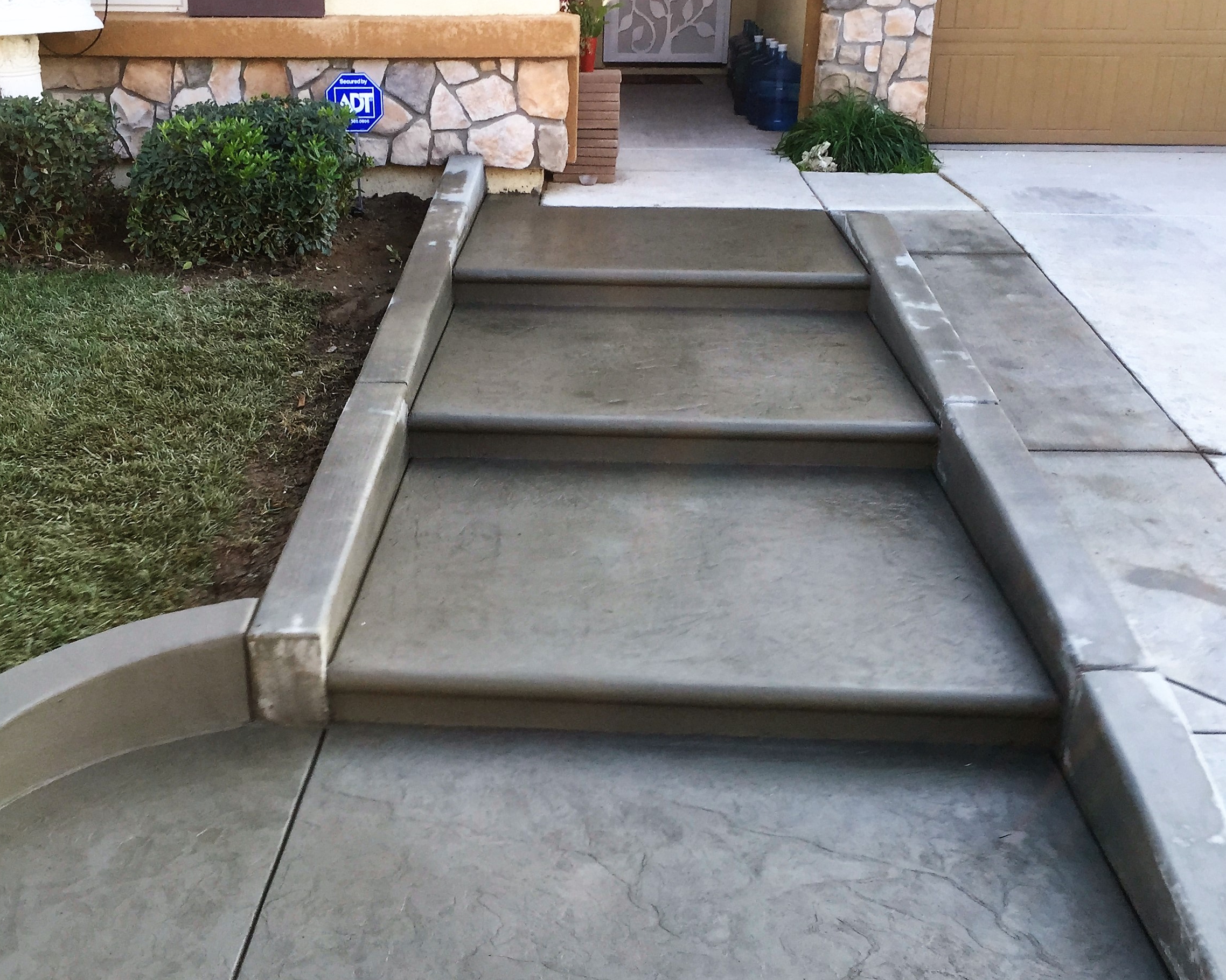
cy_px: 505
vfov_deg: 39.1
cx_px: 510
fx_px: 1379
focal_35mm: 38
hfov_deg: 47.7
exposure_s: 1/186
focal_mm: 4.15
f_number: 2.2
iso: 32
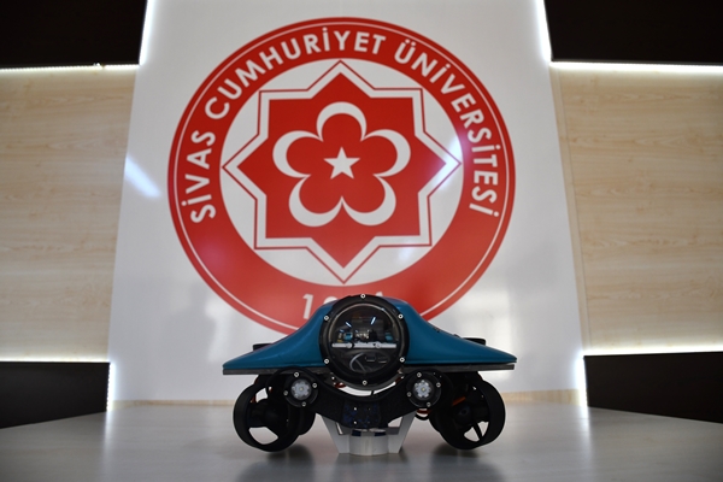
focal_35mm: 27
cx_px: 362
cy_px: 241
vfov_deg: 47.9
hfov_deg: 67.4
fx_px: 542
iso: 400
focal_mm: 18
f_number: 4.5
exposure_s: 1/250
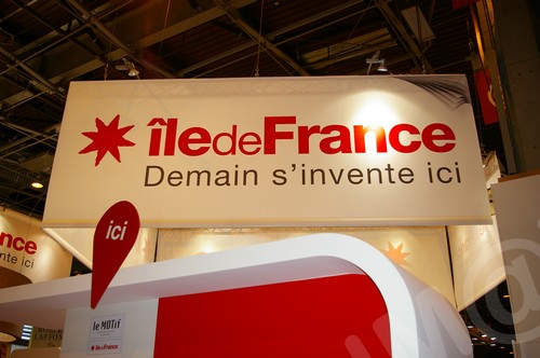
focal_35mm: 34
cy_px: 179
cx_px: 270
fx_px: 517
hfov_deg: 55.2
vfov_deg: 38.3
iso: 200
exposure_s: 1/125
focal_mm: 23
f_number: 4
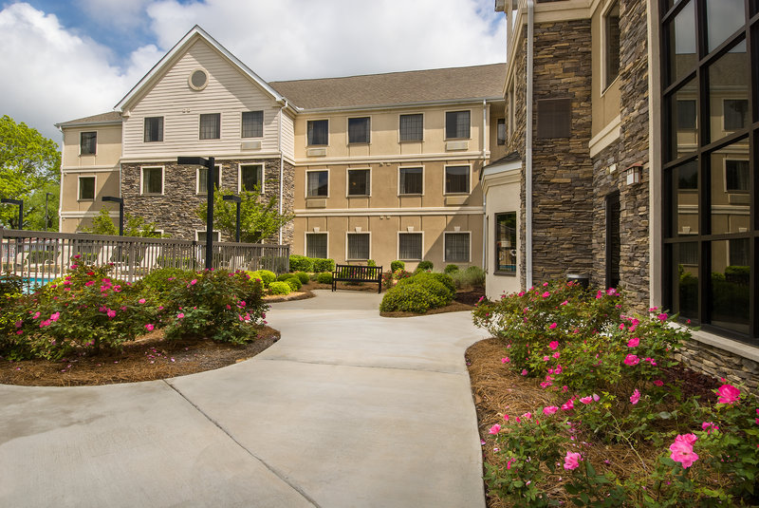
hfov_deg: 89.9
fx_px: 380
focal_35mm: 18
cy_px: 254
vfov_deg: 67.5
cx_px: 380
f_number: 16
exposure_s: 1/80
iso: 200
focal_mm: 12
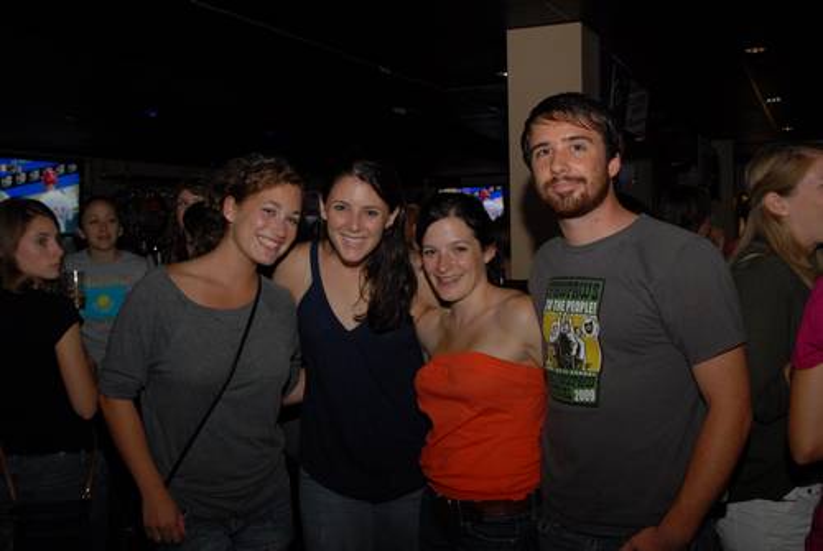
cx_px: 412
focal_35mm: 39
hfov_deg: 49.5
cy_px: 276
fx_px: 893
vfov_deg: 34.3
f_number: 6.3
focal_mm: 26
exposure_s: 1/30
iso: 500
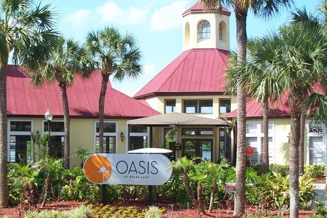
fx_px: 654
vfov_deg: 18.9
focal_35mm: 72
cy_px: 131
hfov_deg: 28.0
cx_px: 131
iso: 64
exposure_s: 1/400
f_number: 3.2
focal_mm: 10.7
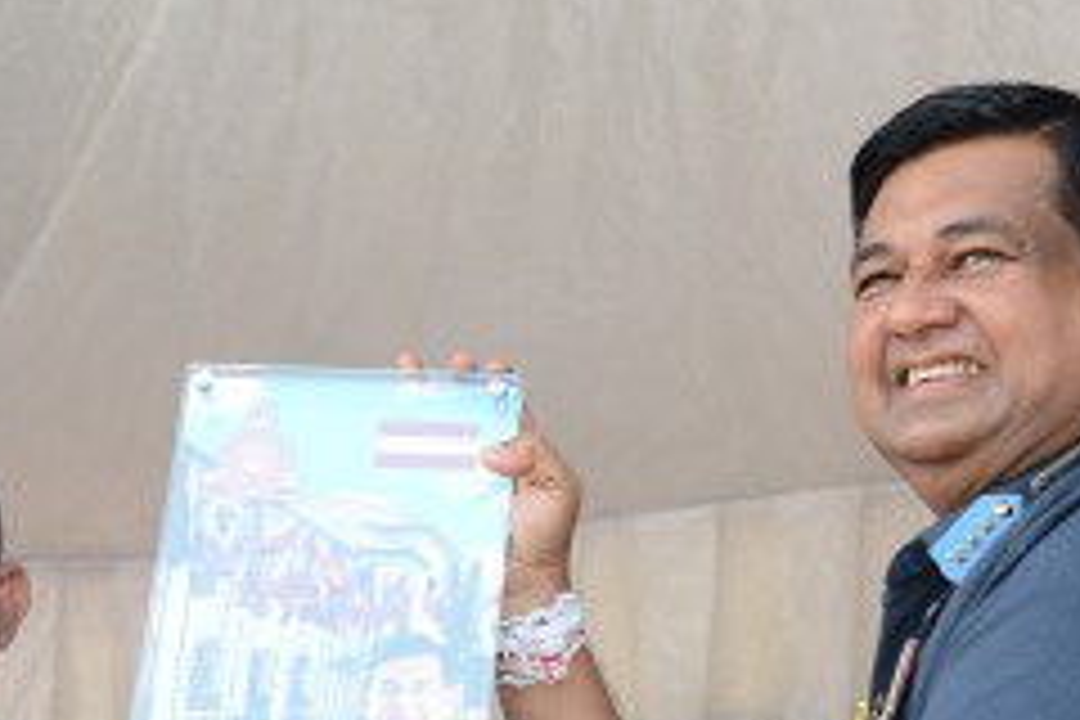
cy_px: 576
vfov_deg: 11.4
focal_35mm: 120
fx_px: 3600
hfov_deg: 17.0
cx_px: 367
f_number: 5.6
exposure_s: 1/125
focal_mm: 48
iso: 400
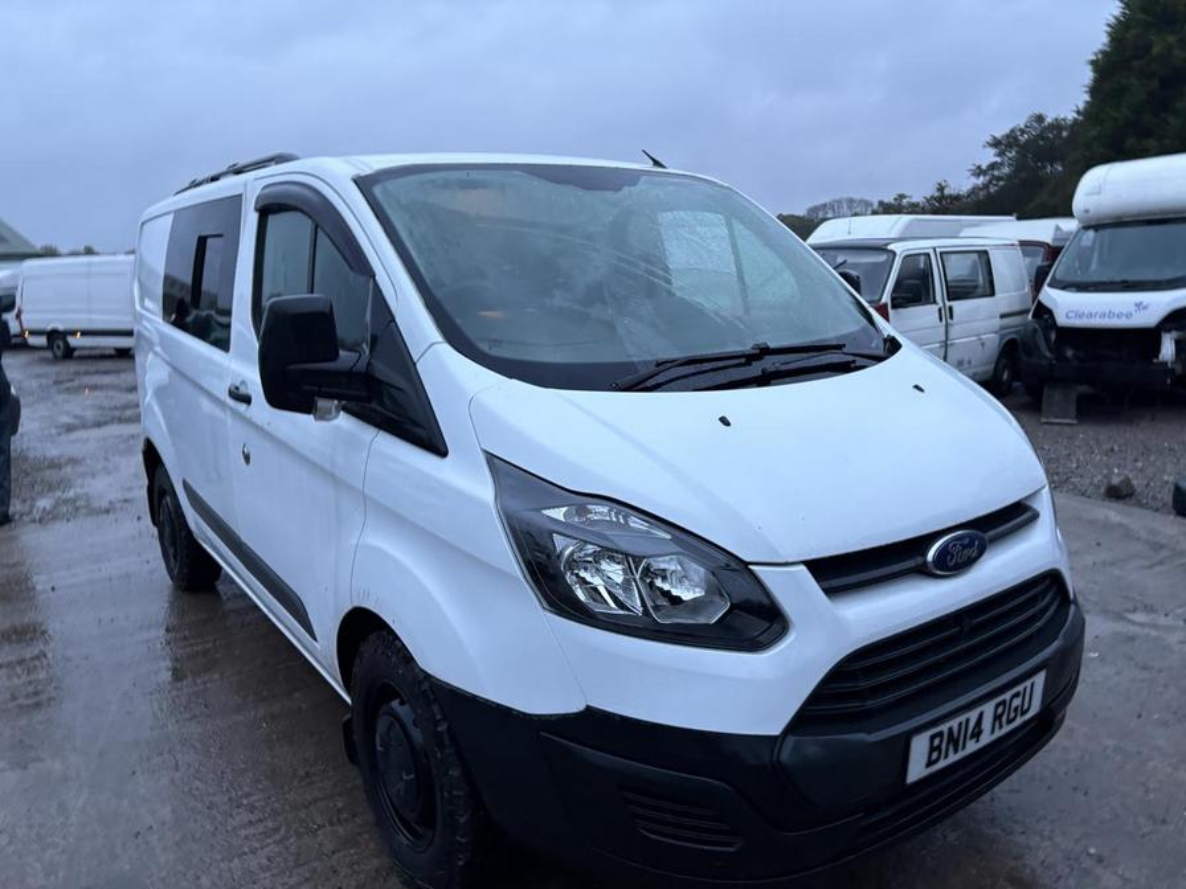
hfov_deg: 67.3
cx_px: 593
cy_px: 444
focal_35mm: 26
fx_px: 891
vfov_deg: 53.1
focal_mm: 5.96
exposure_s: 1/60
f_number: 1.6
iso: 200
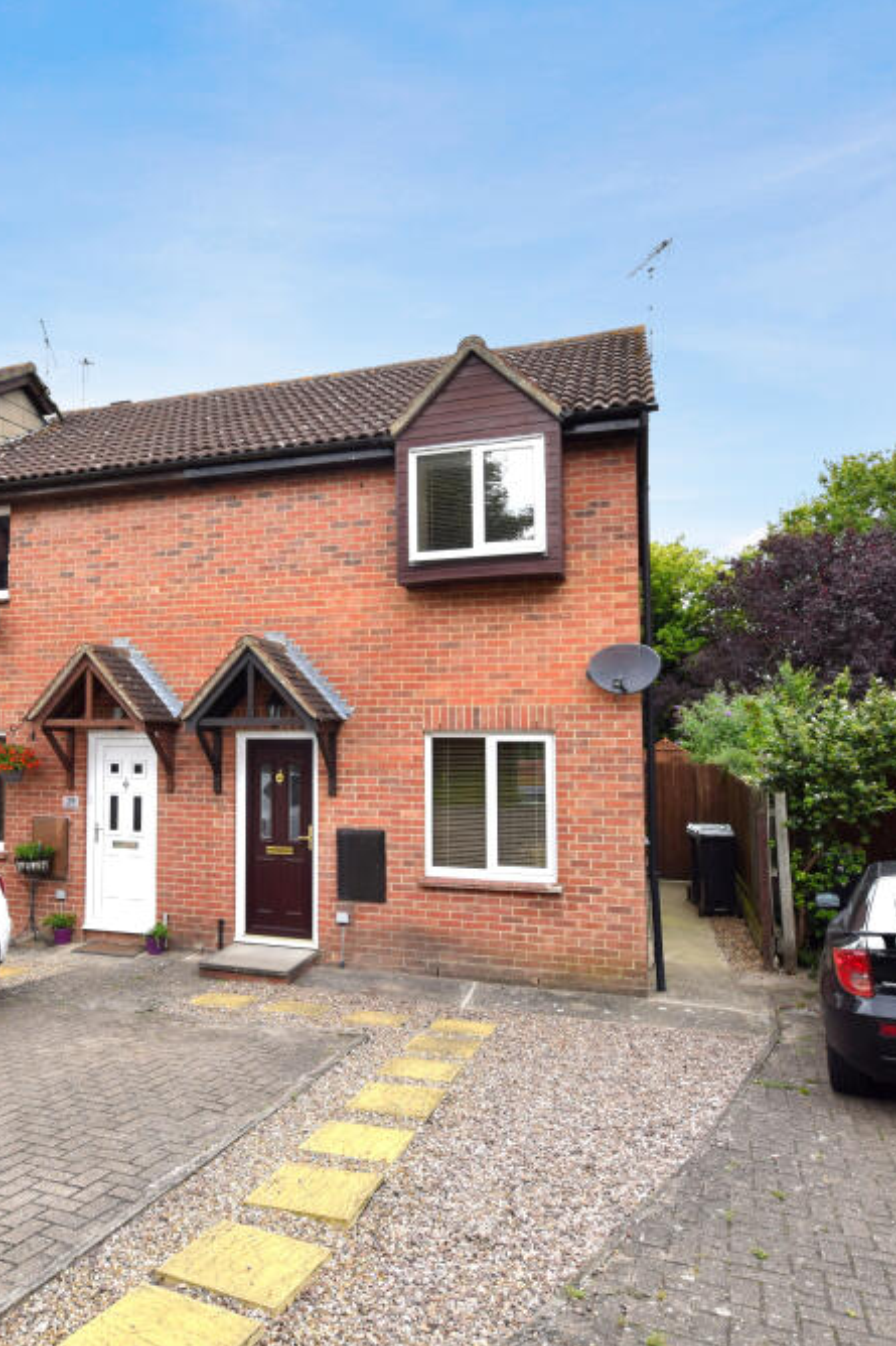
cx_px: 296
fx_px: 859
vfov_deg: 76.1
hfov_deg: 53.9
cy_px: 668
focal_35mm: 23
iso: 200
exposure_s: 1/250
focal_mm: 10
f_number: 8
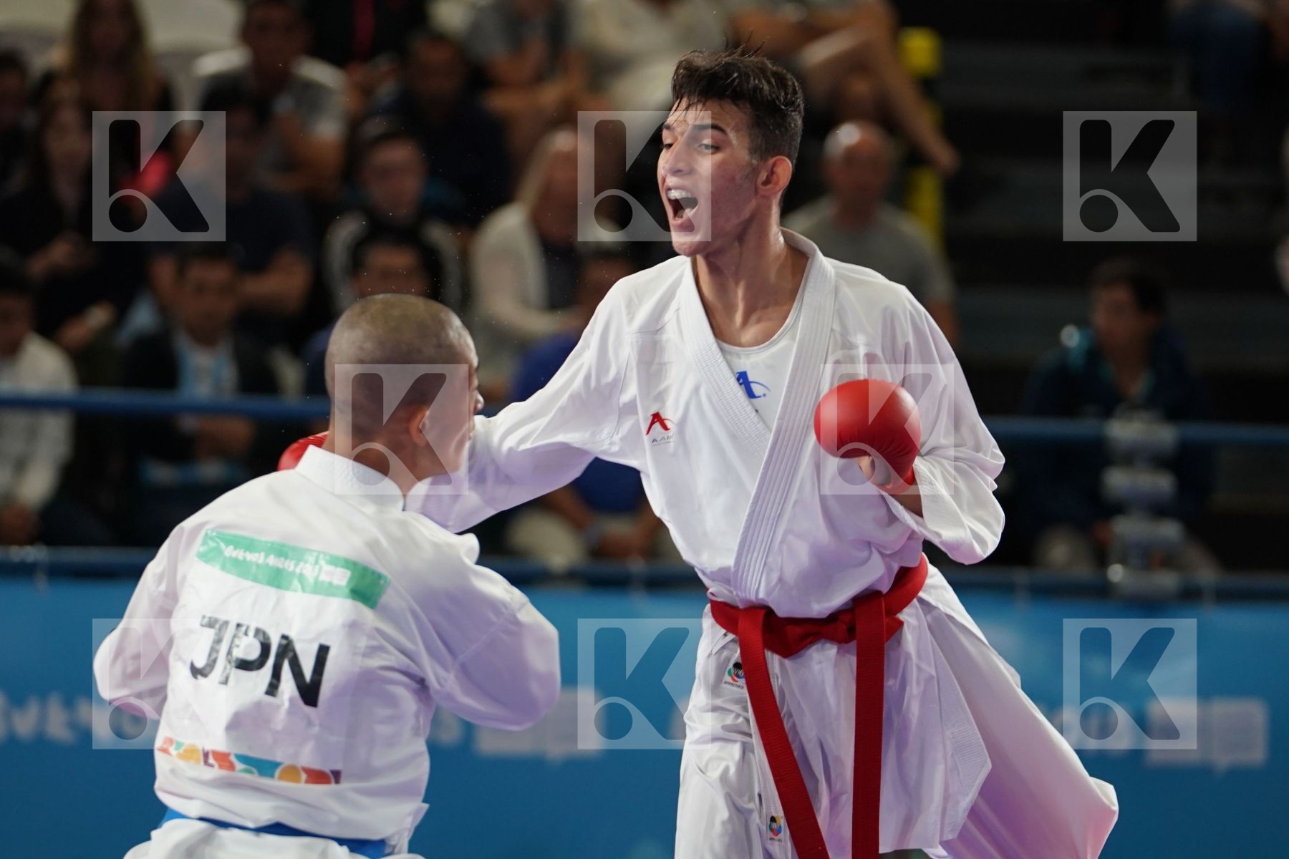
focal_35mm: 247
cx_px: 644
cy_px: 430
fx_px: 8843
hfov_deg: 8.3
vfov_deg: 5.6
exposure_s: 1/1000
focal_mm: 165
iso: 1250
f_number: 2.8
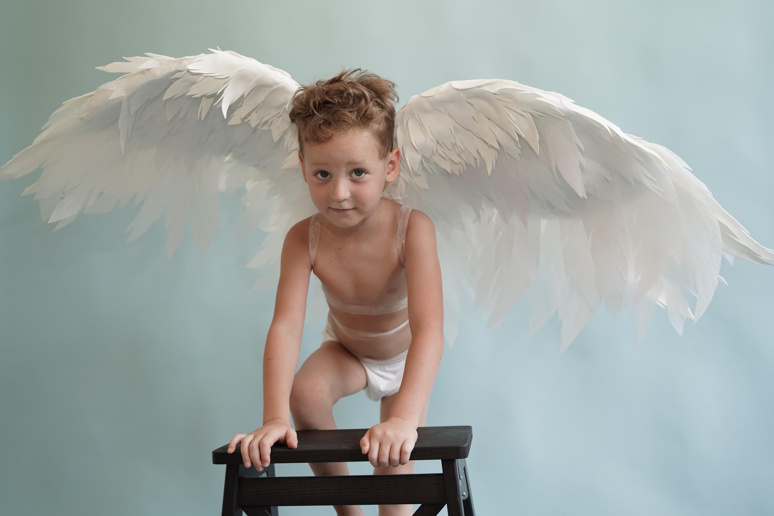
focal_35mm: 34
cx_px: 387
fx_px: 731
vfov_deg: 38.9
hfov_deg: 55.8
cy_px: 258
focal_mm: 34
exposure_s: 1/250
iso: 500
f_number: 2.8
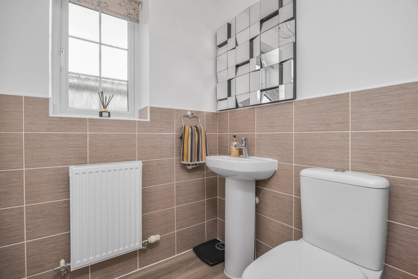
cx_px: 209
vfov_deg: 77.4
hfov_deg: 100.4
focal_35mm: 15
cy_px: 140
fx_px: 174
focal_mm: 15
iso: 100
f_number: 8
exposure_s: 1/50
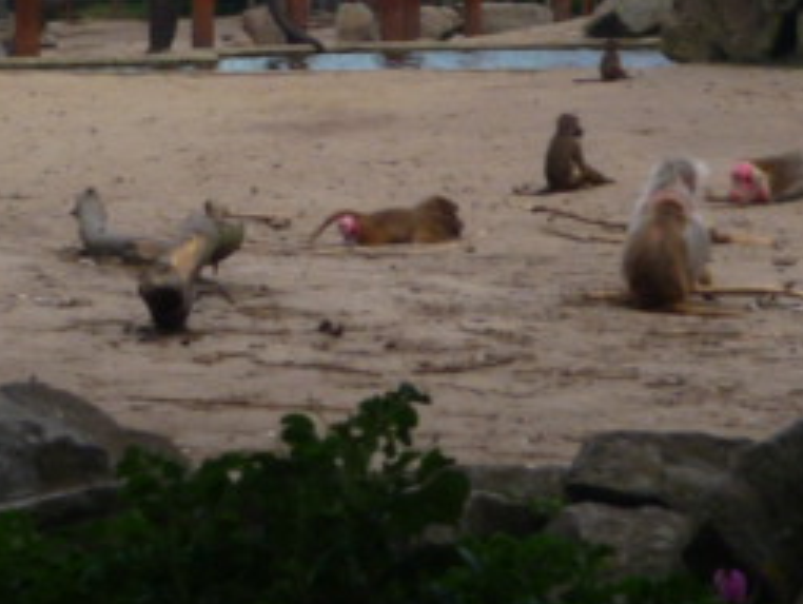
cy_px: -89
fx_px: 3390
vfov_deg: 10.0
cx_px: 420
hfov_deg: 13.5
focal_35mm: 146
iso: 100
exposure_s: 1/160
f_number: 8
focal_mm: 6
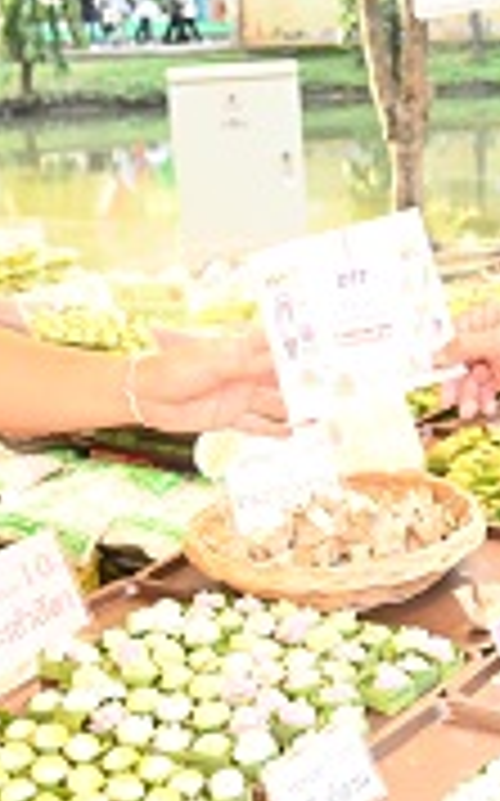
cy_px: 254
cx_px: 543
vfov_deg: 27.3
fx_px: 1638
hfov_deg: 16.8
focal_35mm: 75
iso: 1600
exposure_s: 1/160
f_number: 6.3
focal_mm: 24
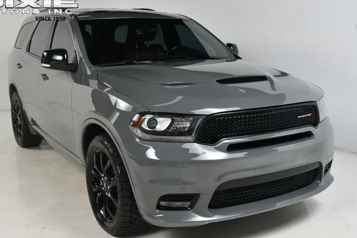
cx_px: 169
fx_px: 436
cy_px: 127
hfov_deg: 44.5
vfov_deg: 30.5
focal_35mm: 44
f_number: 11
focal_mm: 26
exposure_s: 1/160
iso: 100
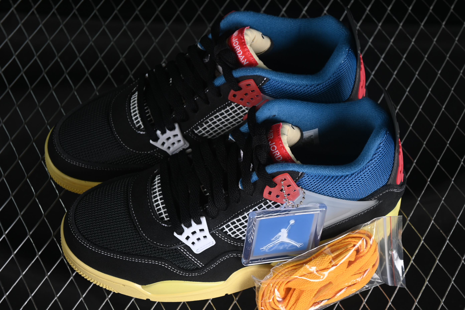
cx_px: 232
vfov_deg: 18.2
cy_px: 155
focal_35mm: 75
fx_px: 969
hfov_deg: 27.0
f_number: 6.3
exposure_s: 1/50
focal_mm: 50
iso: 160
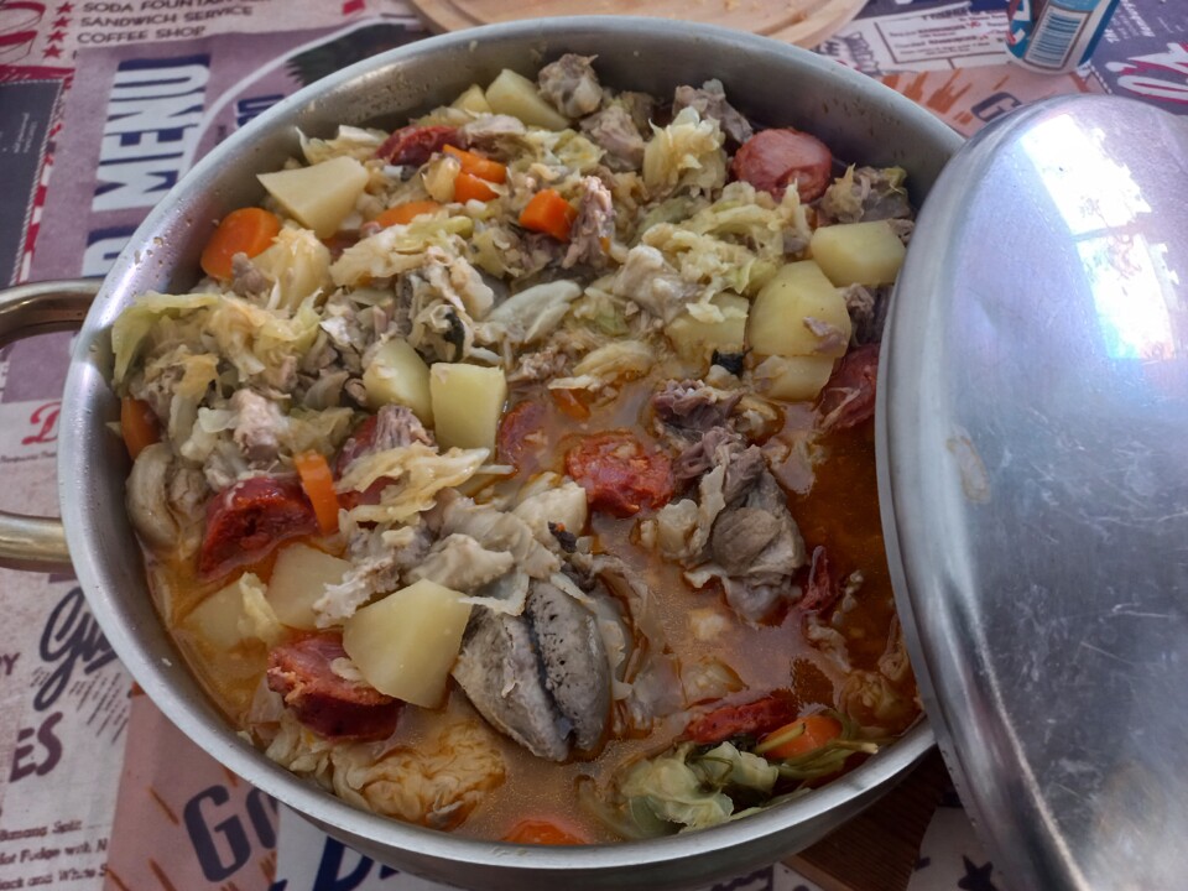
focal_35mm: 25
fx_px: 858
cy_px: 446
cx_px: 594
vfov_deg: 54.9
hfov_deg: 69.4
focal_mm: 4.6
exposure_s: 1/50
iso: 200
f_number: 1.8
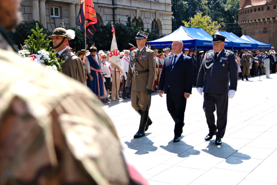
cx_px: 138
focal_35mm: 46
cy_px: 92
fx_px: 354
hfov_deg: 42.7
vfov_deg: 29.2
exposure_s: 1/100
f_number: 5
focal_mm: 30.7
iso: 125
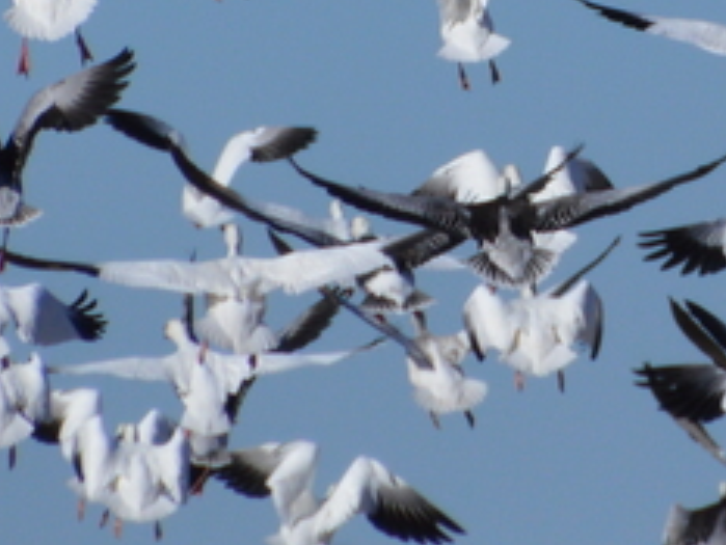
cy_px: -396
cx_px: 726
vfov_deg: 0.7
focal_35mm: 2006
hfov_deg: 1.0
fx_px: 42093
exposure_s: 1/2000
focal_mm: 270
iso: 220
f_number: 7.1
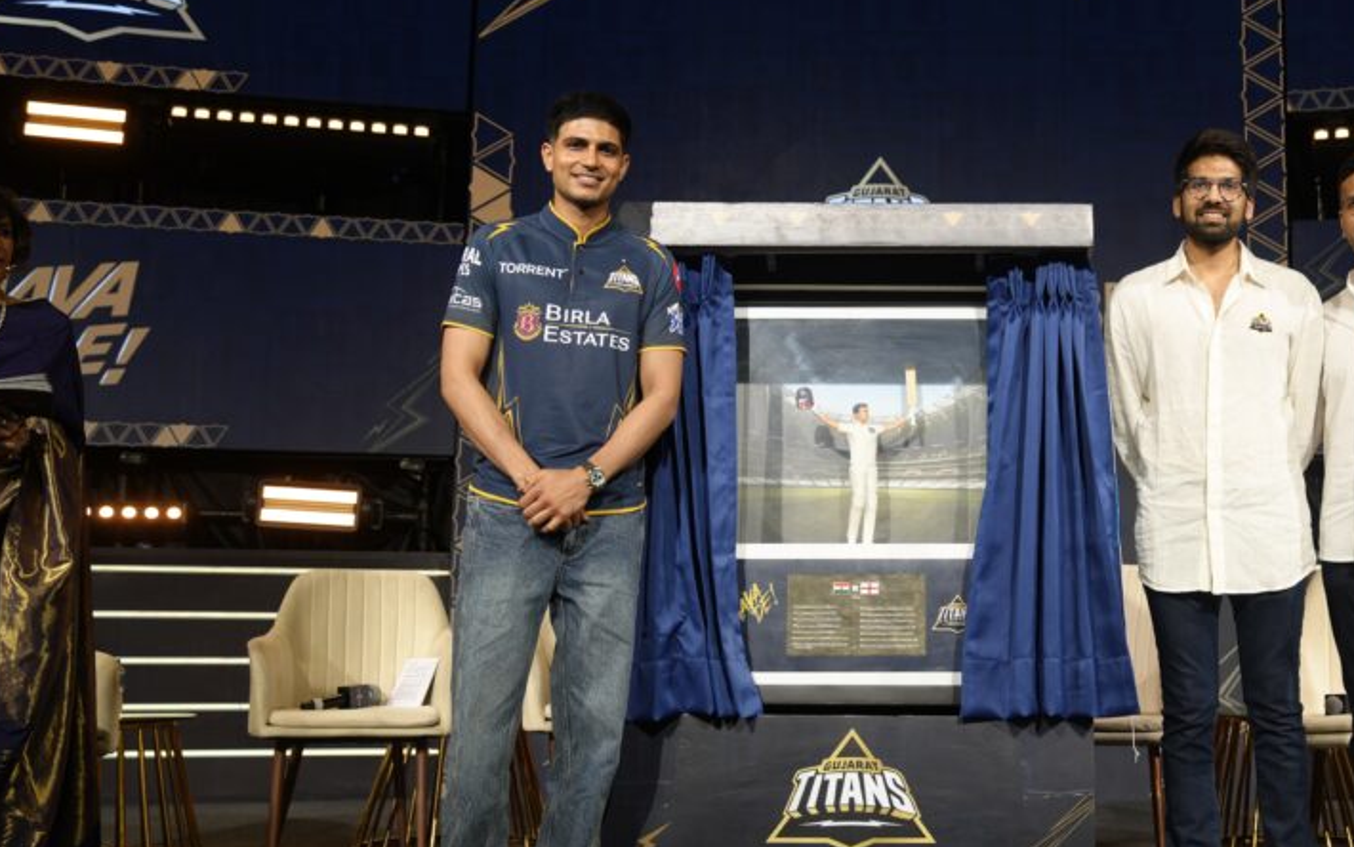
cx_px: 952
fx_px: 1845
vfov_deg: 25.8
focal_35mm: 50
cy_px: 346
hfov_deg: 39.6
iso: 200
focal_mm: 34
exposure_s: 1/100
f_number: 3.2
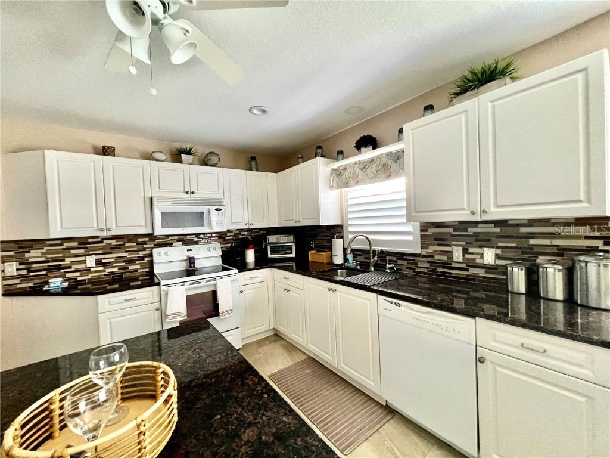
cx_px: 305
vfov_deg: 89.9
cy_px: 229
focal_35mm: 13
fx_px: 229
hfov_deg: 106.2
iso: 320
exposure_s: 1/60
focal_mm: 1.57
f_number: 1.8
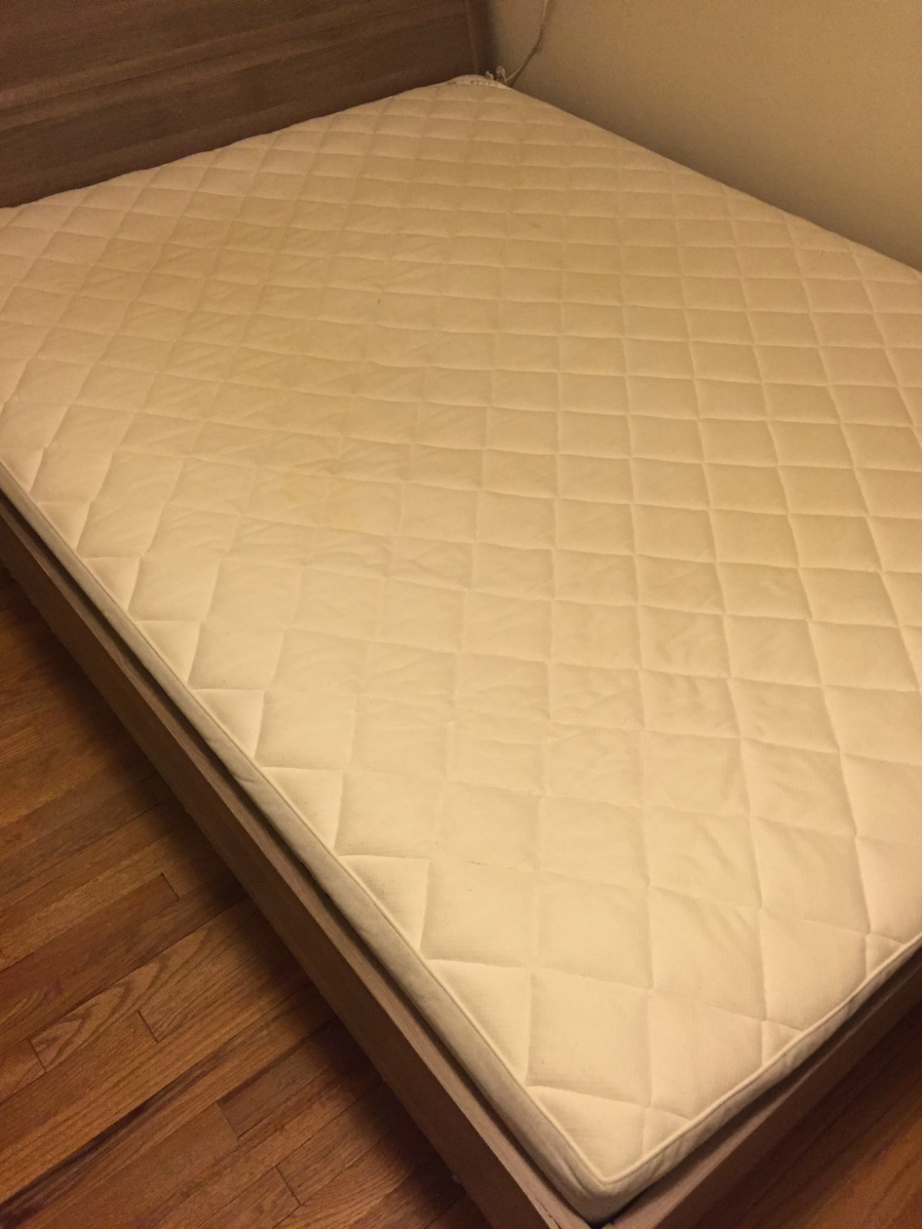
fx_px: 1030
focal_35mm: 29
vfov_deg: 61.7
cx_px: 461
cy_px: 614
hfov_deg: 48.2
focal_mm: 4.15
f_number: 2.2
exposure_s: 1/30
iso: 250
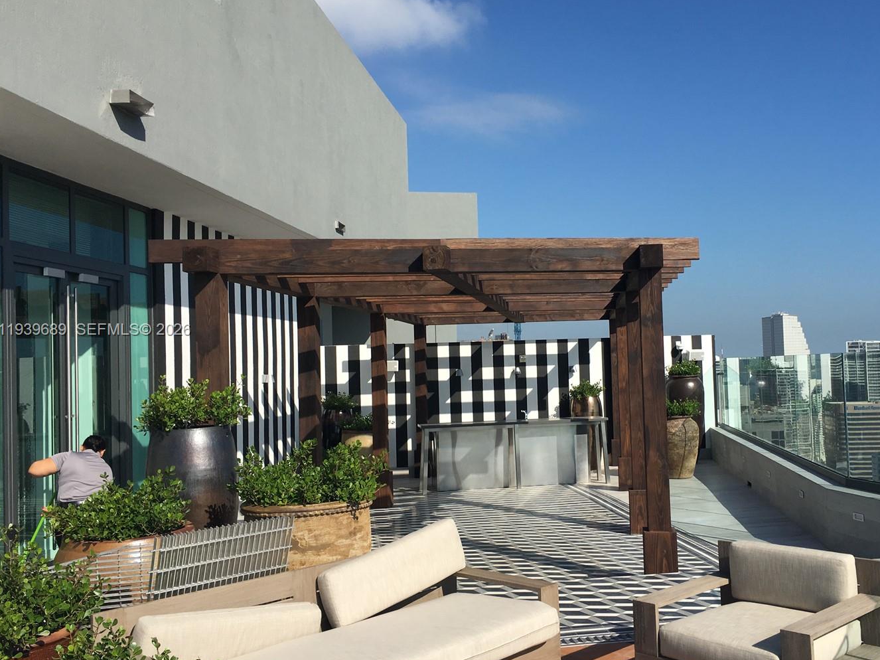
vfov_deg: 40.7
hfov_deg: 52.4
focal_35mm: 35
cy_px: 331
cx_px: 515
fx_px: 890
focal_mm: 4.15
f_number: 2.2
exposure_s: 1/2404
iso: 25
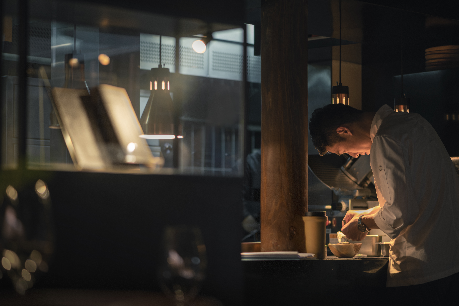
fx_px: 1339
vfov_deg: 13.0
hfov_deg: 19.5
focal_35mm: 105
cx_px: 230
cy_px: 153
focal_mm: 105
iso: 100
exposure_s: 1/15
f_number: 2.8
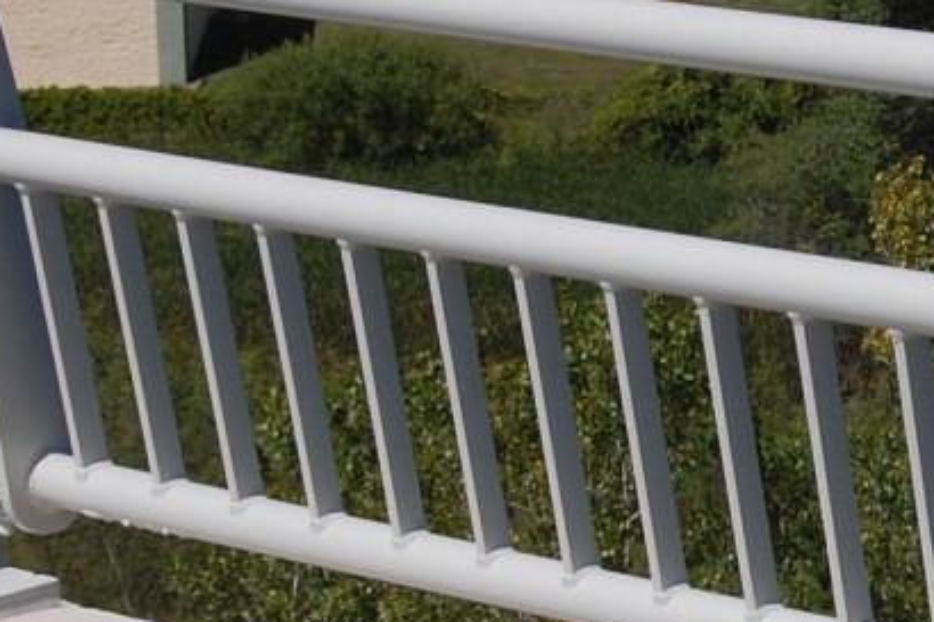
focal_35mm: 204
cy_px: 304
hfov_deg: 9.9
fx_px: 5295
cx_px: 1187
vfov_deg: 6.7
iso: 200
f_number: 10
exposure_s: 1/400
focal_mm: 31
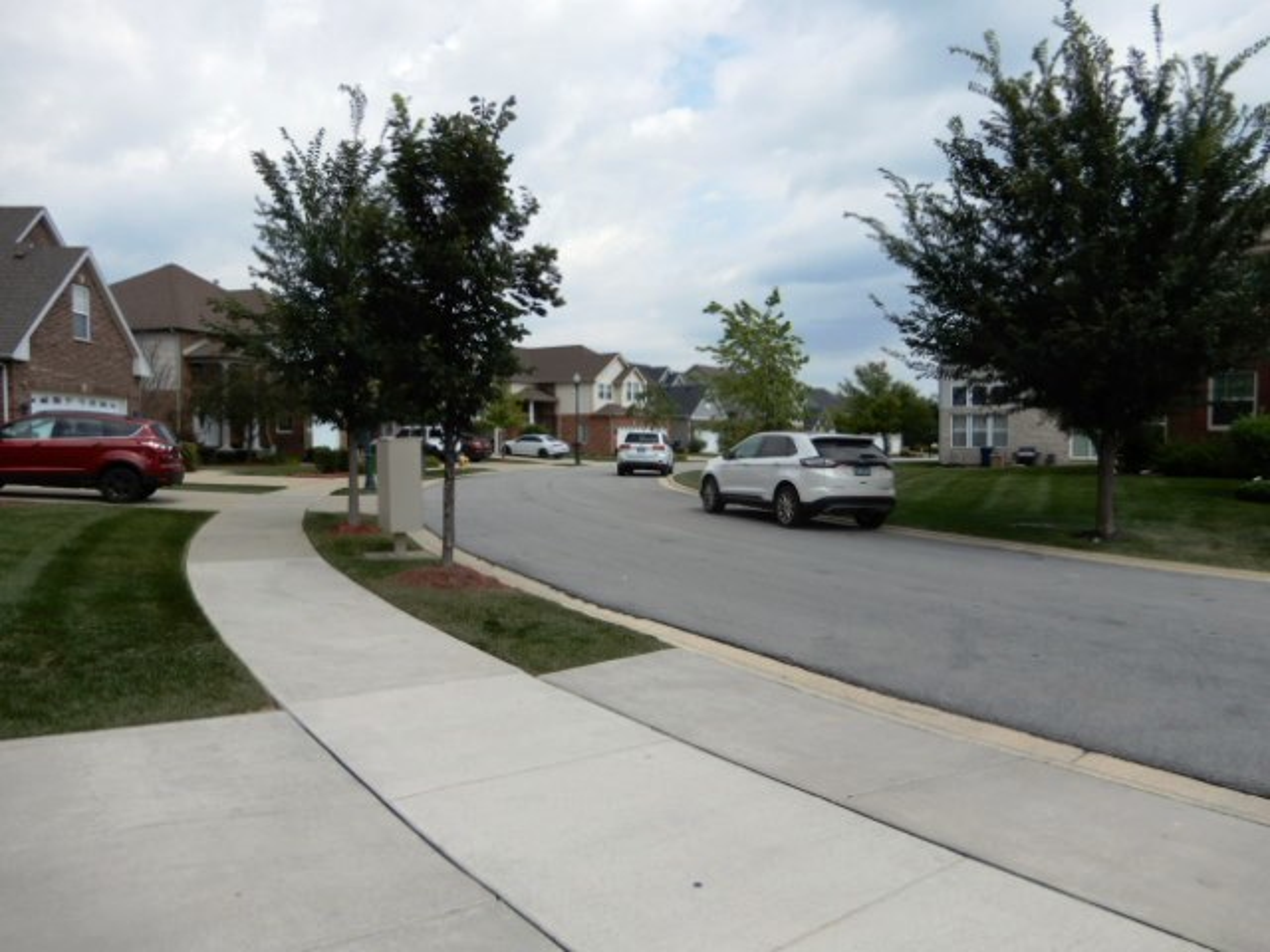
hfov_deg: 71.6
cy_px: 476
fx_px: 881
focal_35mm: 24
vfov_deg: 56.8
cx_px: 635
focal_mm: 4.3
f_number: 3.4
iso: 80
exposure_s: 1/1250
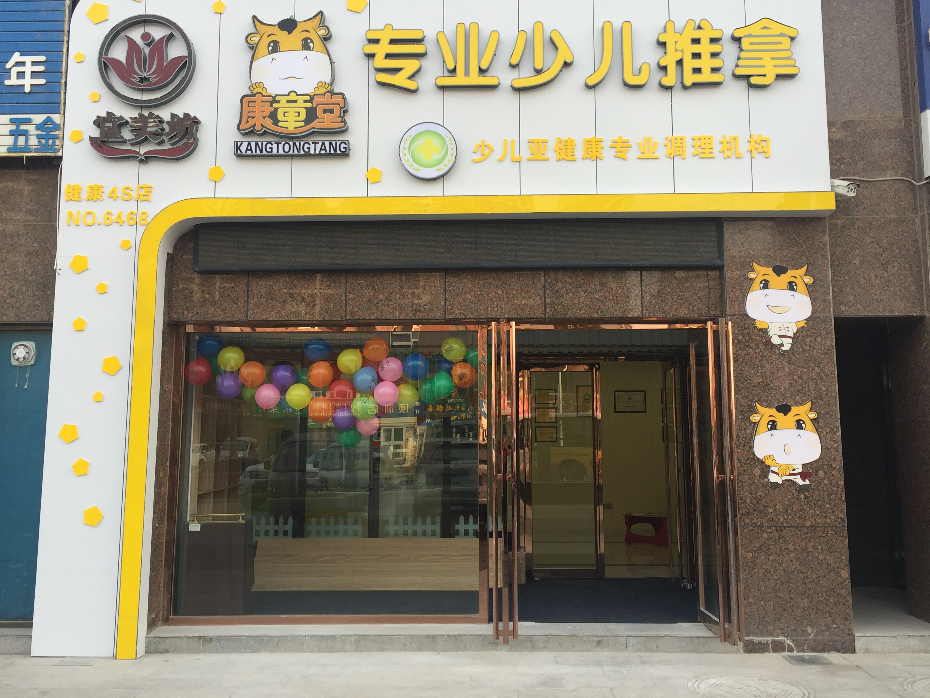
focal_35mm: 34
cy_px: 316
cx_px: 464
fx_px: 913
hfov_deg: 54.0
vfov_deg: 41.7
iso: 32
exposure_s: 1/208
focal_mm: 4.15
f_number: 2.2
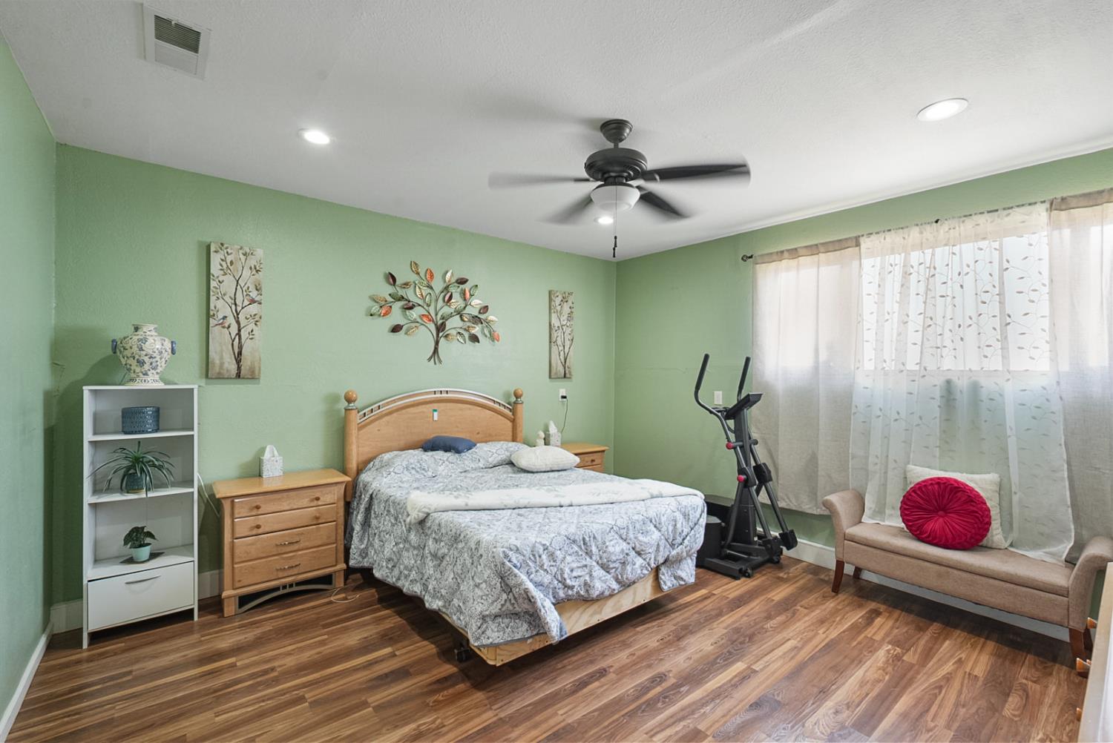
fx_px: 495
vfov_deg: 73.8
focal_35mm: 16
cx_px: 556
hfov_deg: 96.7
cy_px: 372
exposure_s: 1/30
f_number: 8
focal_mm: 16
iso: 3200
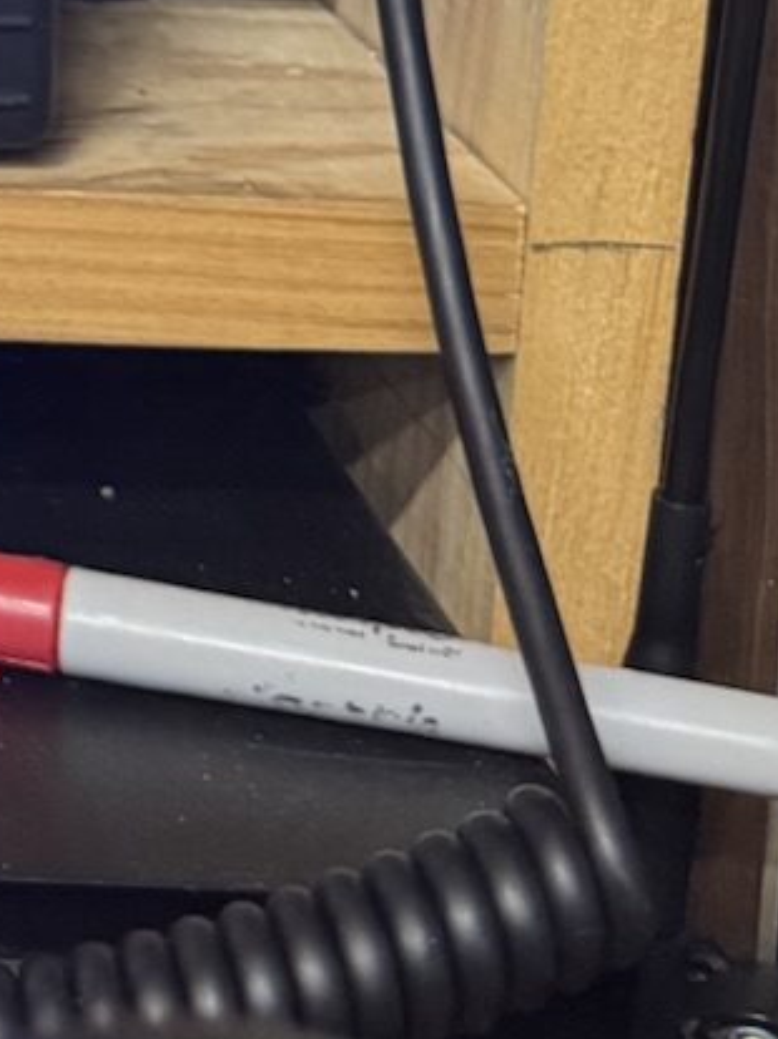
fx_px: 3480
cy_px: -565
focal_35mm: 116
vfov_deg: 15.5
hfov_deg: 11.0
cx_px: -1006
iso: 640
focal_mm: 6.76
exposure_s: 1/40
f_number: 1.78
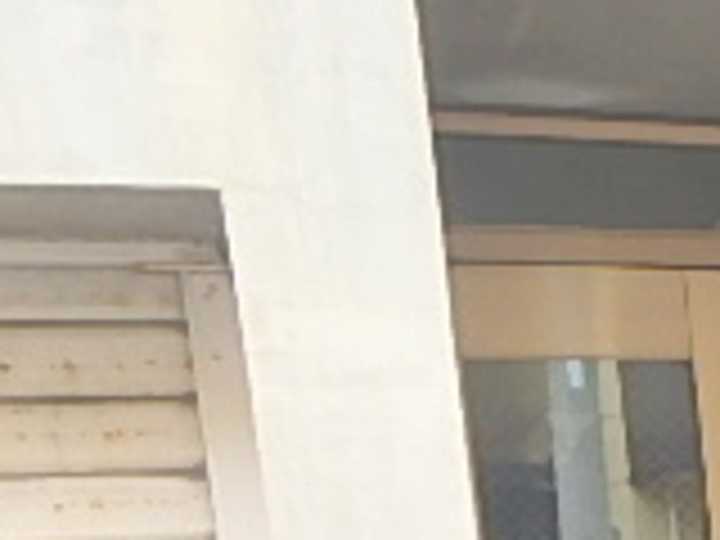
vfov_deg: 15.5
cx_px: 1264
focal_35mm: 84
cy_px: 918
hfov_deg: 18.6
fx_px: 1747
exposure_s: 1/125
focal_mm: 3.7
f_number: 3.5
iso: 125
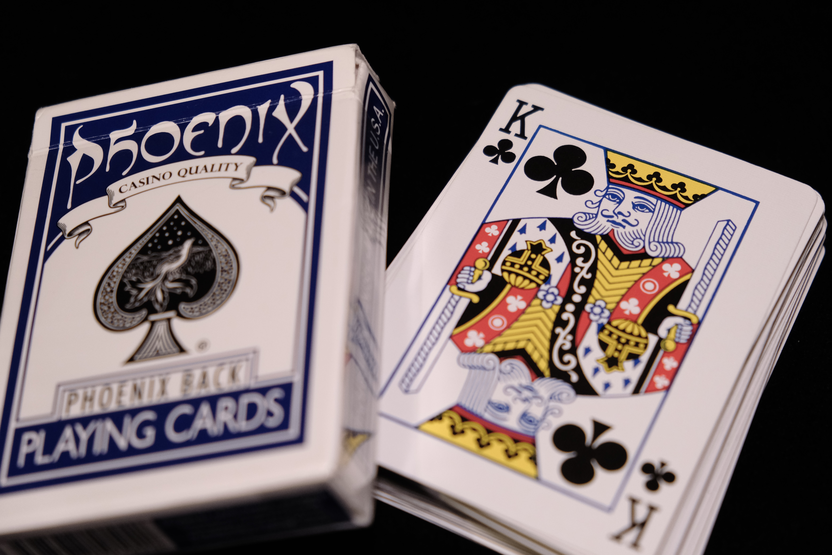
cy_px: 278
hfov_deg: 27.7
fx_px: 1687
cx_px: 416
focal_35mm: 73
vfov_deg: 18.7
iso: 2000
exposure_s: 1/180
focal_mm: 48.4
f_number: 4
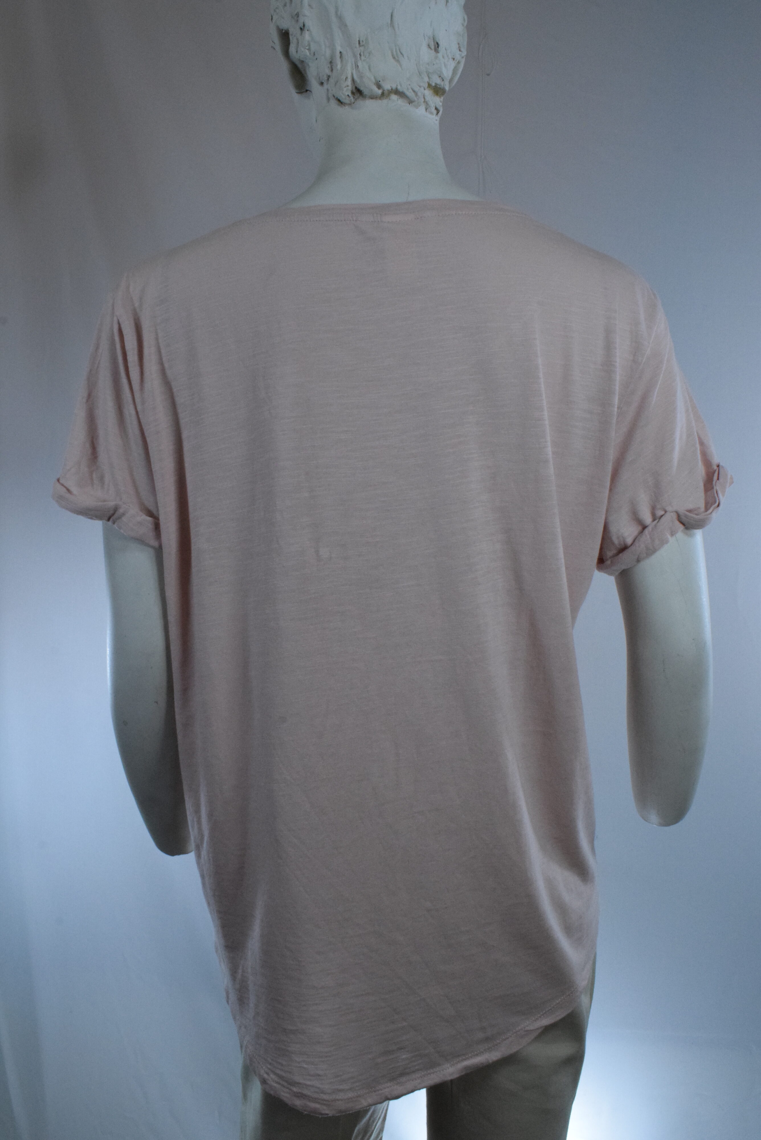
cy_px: 570
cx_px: 380
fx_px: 1046
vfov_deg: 57.2
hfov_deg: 40.0
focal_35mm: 33
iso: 3200
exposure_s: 1/250
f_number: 20
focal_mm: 22
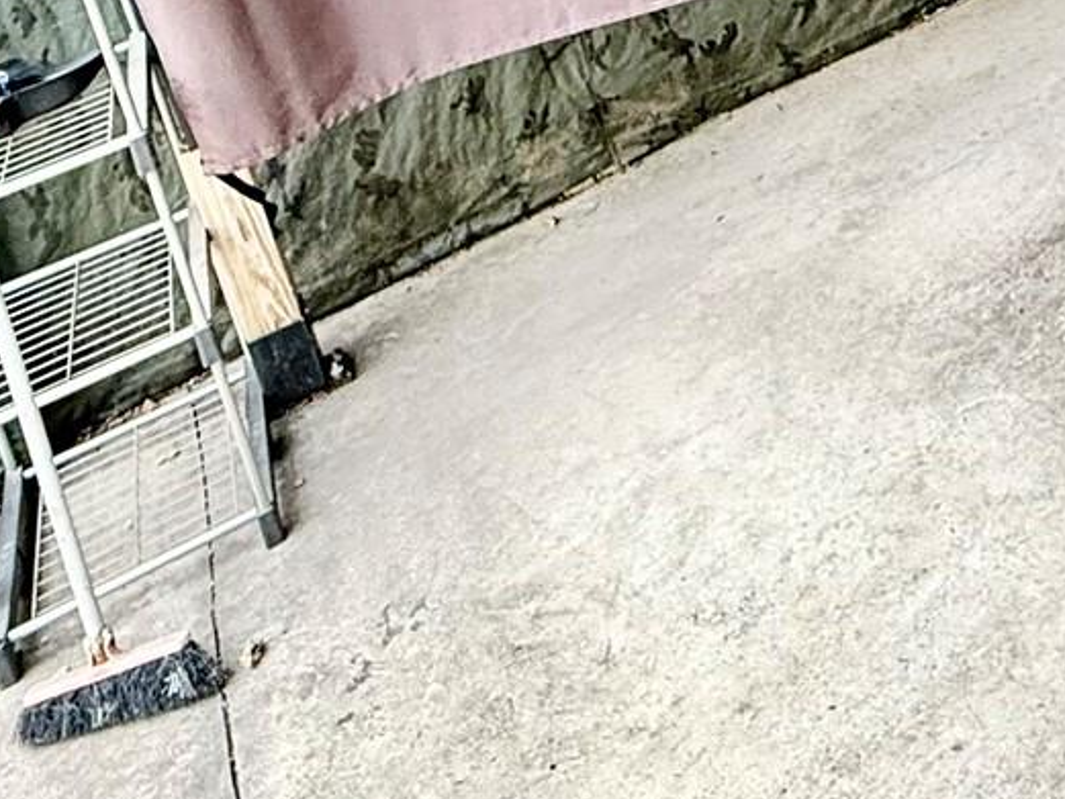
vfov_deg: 21.3
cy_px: -478
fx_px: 1693
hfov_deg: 32.0
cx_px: 1087
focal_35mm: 55
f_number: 2.2
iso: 200
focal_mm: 2.22
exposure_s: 1/99
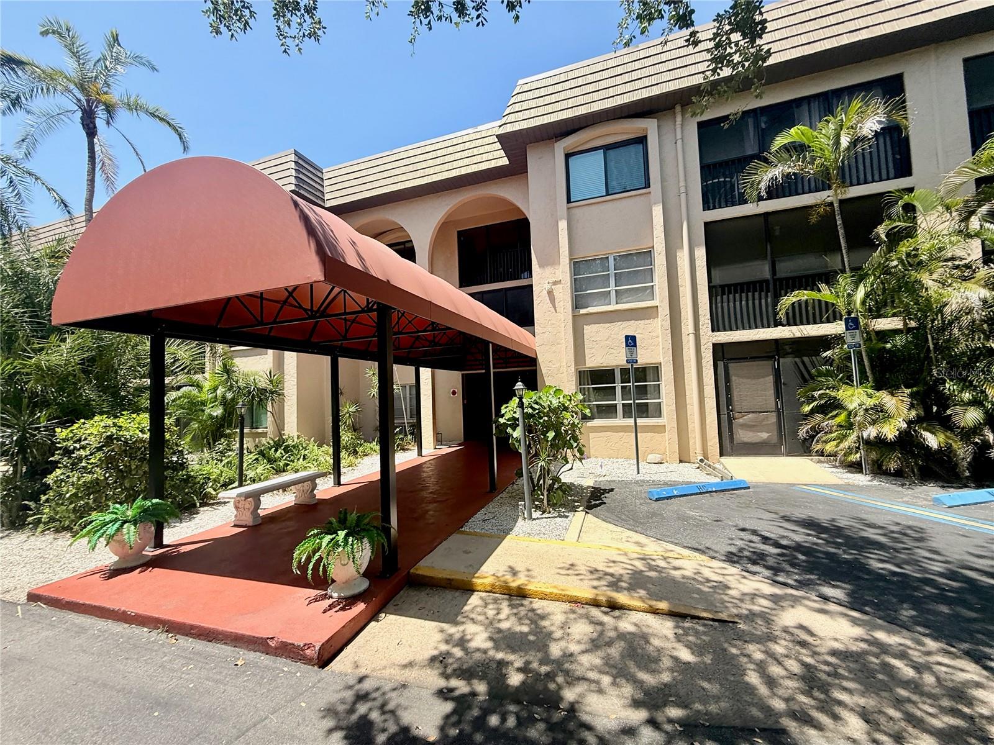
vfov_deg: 85.7
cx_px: 497
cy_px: 372
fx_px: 402
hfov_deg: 102.1
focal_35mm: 14
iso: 50
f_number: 2.2
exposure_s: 1/717
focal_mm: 2.22
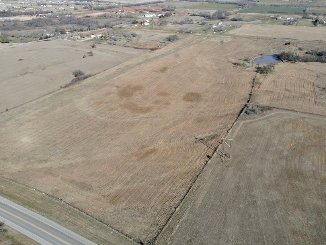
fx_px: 282
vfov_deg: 46.8
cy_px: 122
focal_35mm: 30
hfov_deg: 59.7
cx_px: 185
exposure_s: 1/500
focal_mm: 4.5
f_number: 2.8
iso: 100
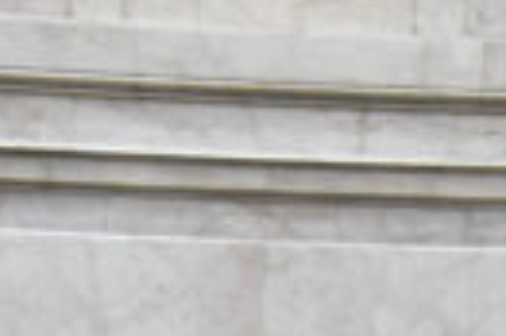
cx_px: 695
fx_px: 3622
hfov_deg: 7.9
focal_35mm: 258
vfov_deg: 5.2
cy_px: 601
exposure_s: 1/250
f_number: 4
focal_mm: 44
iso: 3200
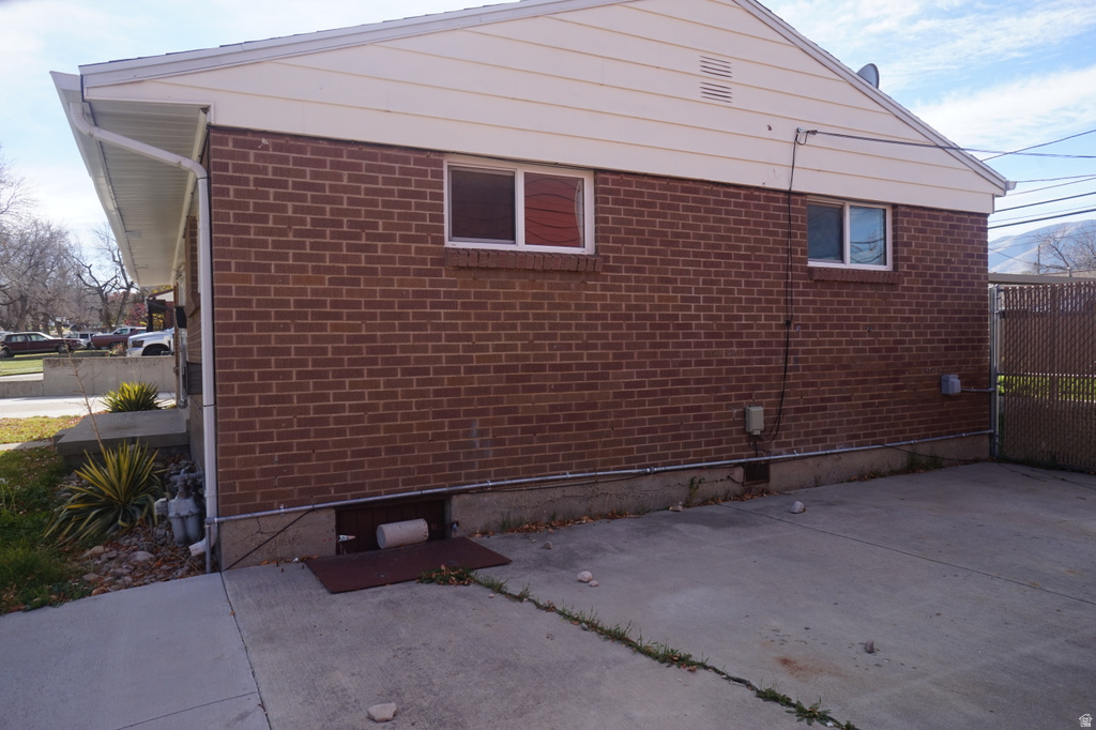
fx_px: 730
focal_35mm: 24
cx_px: 548
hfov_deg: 73.8
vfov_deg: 53.1
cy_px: 365
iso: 100
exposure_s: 1/80
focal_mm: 16
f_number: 10
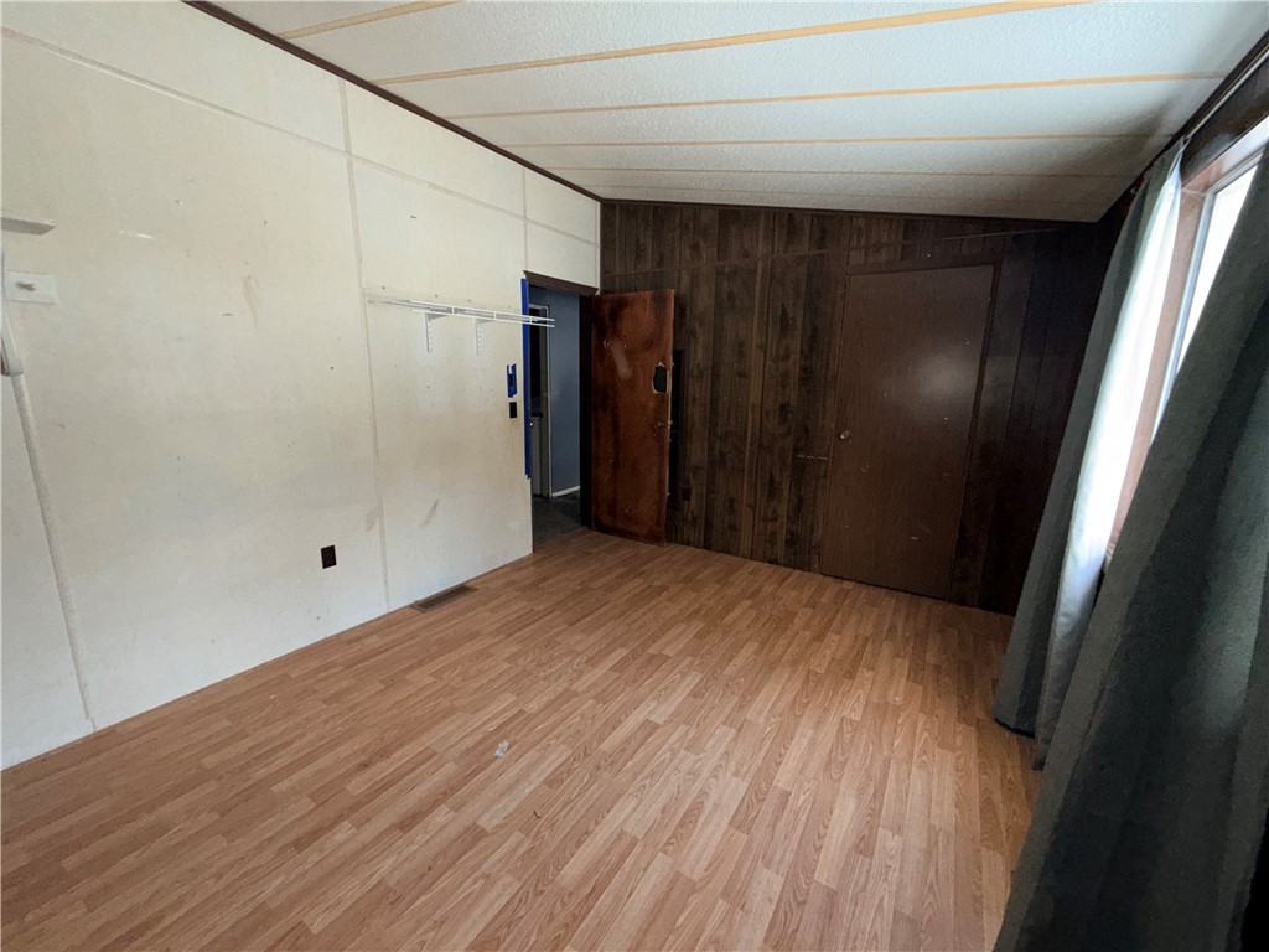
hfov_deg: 102.1
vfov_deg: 85.7
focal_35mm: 14
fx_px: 513
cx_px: 634
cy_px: 476
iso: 125
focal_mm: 2.22
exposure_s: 1/60
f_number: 2.2
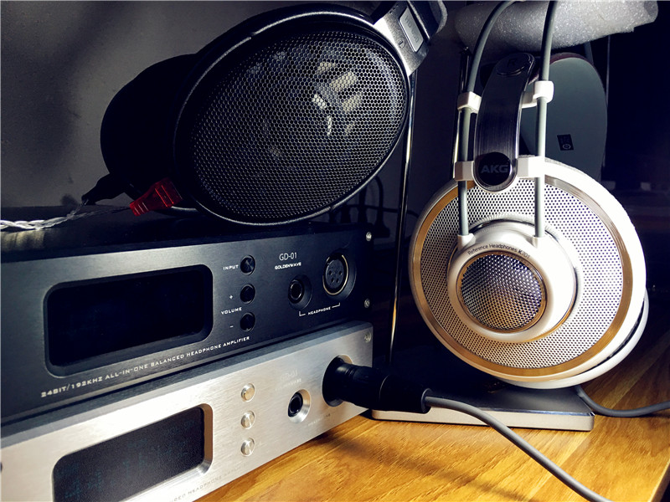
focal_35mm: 29
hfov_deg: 61.7
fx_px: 561
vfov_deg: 48.2
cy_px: 251
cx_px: 335
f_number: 2.2
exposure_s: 1/33
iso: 50
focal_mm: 4.15
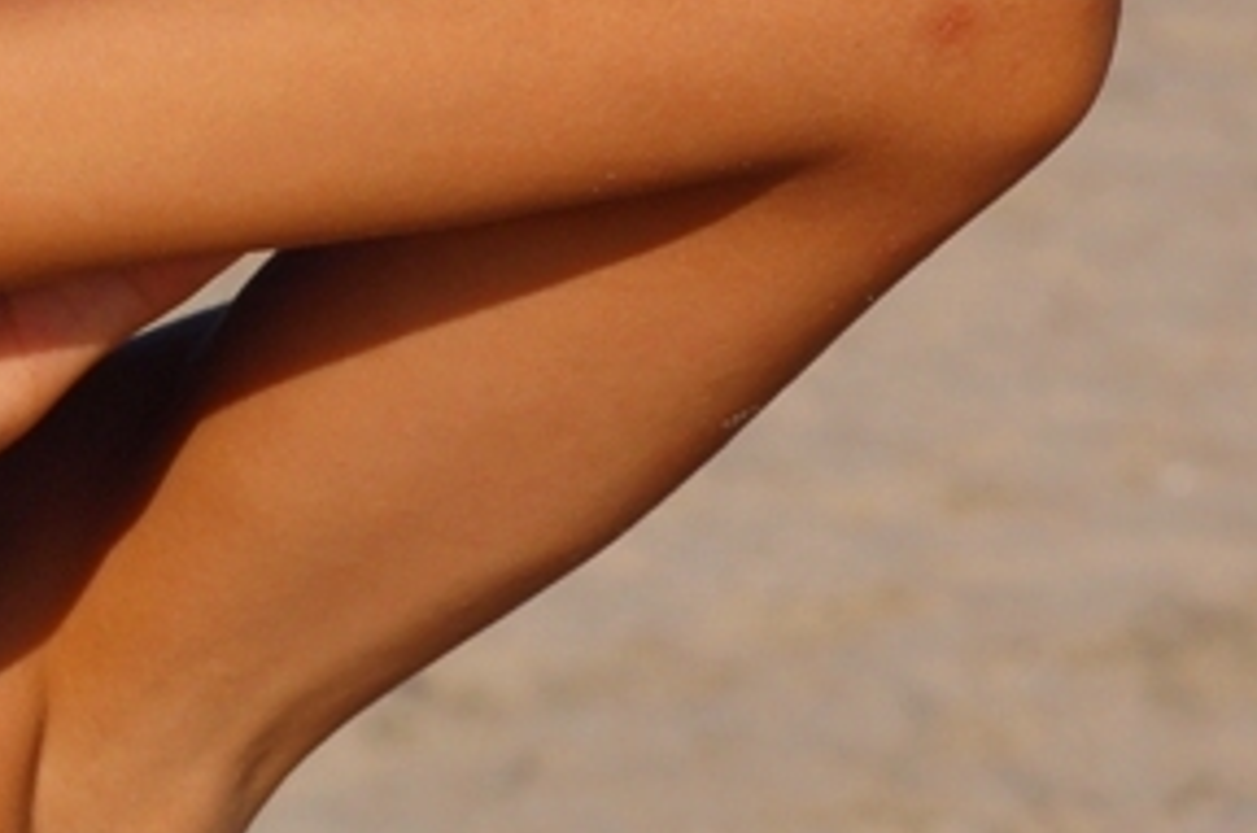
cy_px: 336
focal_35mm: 235
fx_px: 8192
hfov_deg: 8.6
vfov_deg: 5.8
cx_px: -397
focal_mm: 50
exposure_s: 1/500
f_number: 8
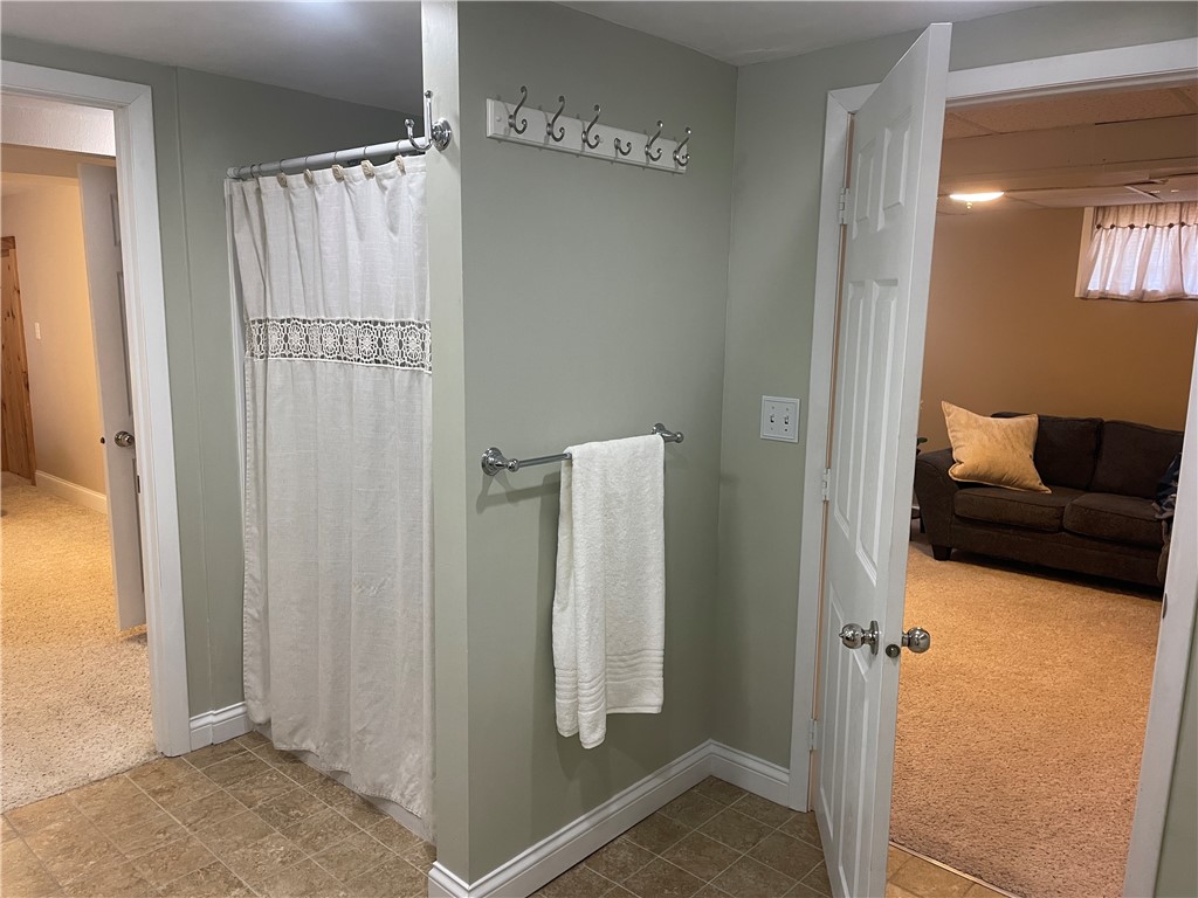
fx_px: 900
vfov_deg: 53.1
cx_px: 599
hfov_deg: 67.3
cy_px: 449
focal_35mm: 26
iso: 100
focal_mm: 4.2
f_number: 1.6
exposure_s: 1/60
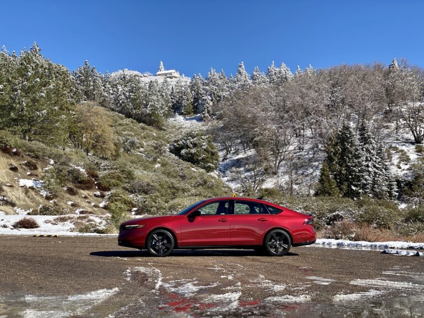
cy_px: 159
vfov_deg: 28.0
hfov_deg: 36.8
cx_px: 212
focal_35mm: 52
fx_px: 637
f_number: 2
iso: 20
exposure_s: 1/1229
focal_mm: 6
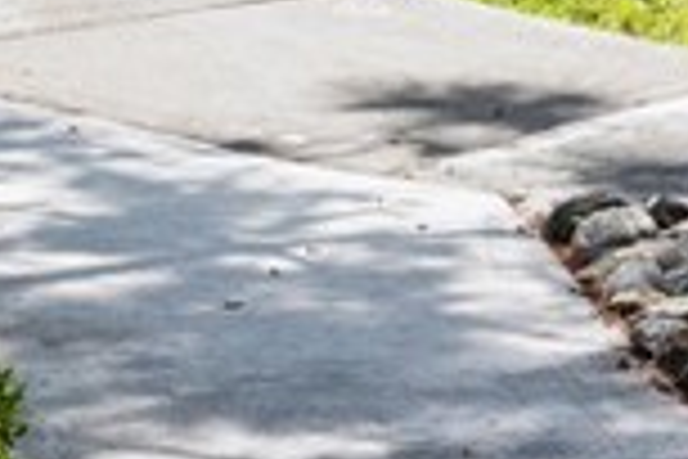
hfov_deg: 7.1
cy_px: -866
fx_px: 5389
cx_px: 1268
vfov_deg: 4.7
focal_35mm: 282
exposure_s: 1/2500
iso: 400
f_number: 5
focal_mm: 28
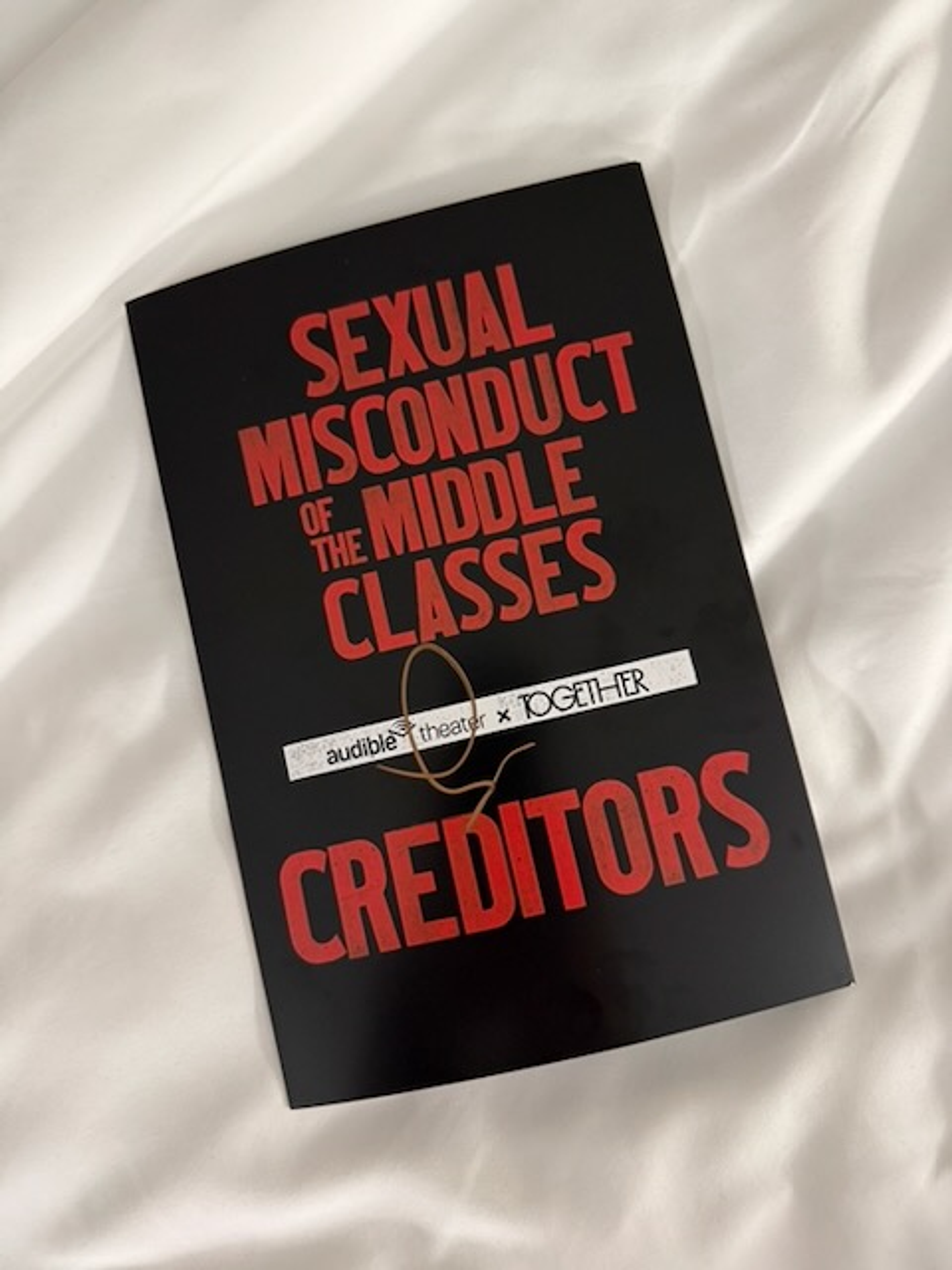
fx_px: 880
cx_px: 476
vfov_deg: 71.6
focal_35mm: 24
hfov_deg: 56.8
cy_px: 635
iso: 640
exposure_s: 1/40
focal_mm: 6.76
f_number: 1.78
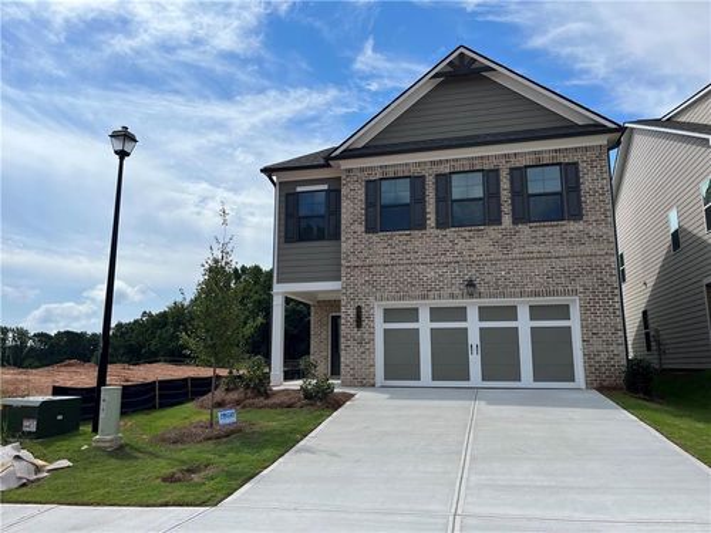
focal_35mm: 26
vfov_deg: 53.1
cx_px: 356
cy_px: 266
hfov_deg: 67.3
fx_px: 534
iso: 50
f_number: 1.6
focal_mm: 5.1
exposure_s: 1/6494
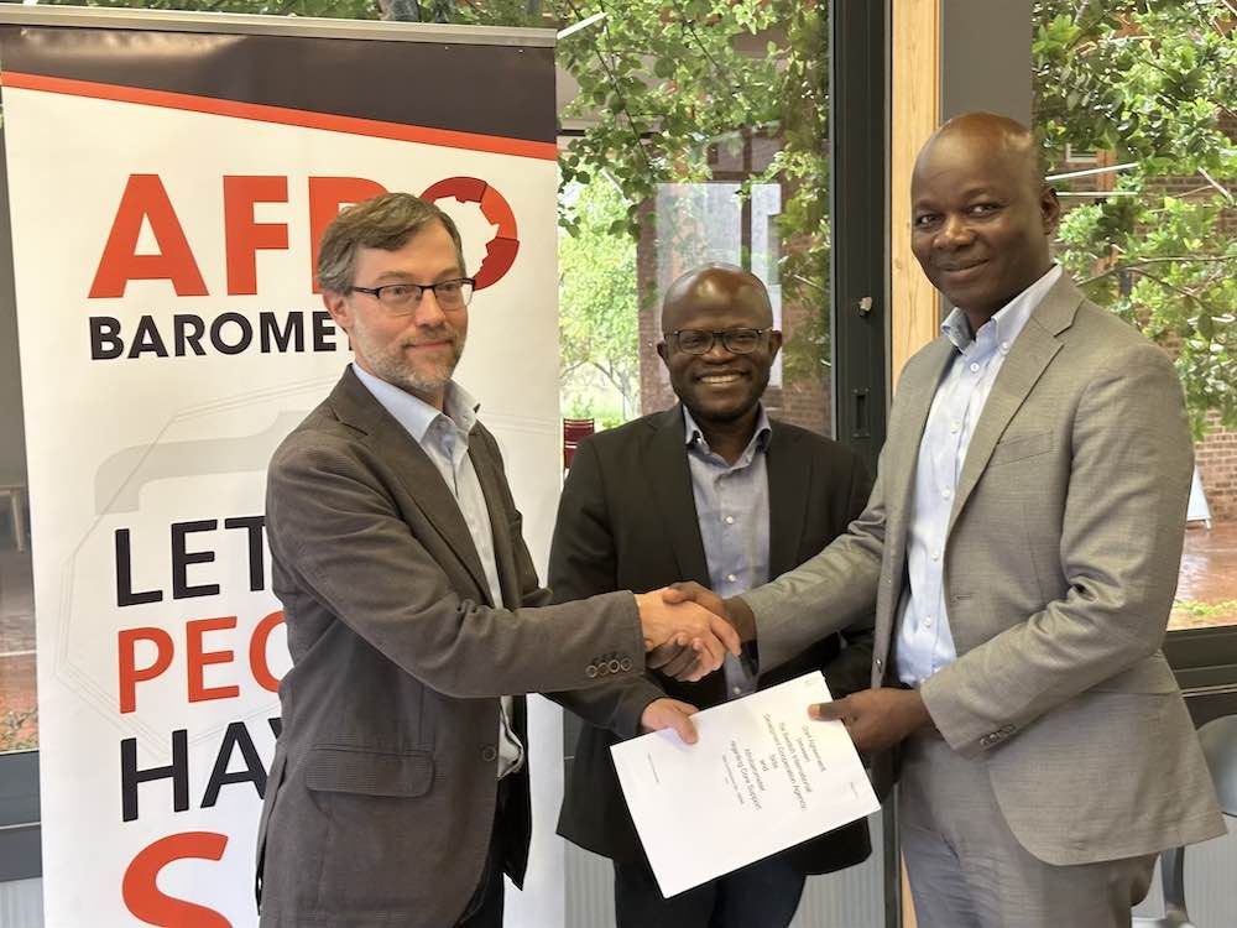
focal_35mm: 48
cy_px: 464
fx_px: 1715
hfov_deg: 39.7
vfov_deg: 30.3
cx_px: 618
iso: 200
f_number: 1.78
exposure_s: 1/50
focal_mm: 6.86
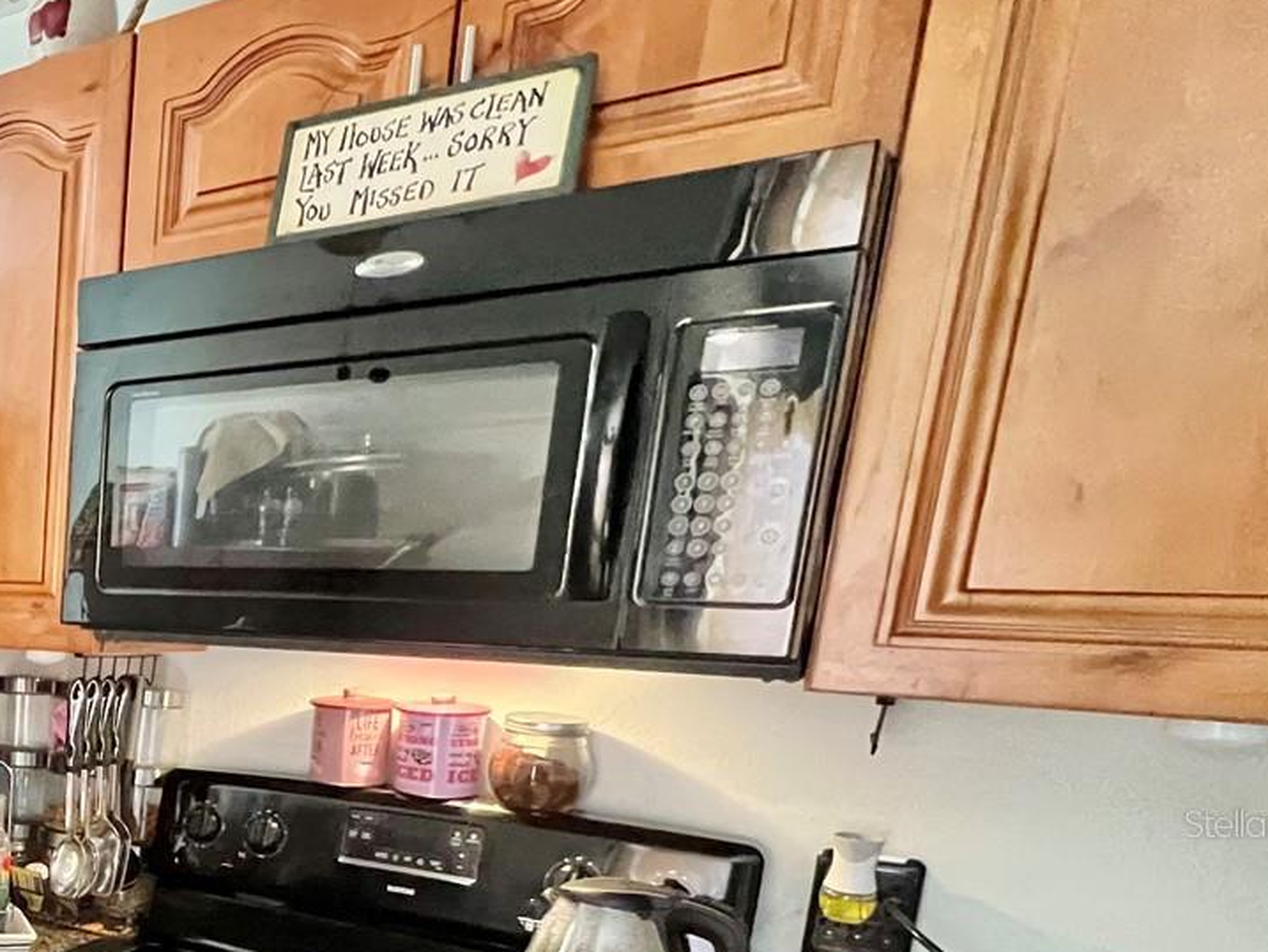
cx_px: -64
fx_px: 1062
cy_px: 823
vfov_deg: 44.7
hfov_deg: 48.0
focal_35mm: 29
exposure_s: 1/40
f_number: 1.8
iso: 800
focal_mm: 1.57
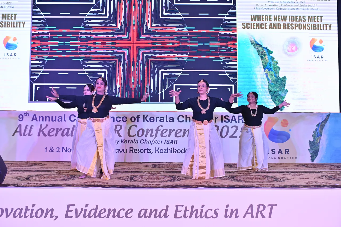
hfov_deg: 54.4
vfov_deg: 37.8
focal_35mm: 35
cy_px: 114
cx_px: 170
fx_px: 331
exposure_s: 1/250
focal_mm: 35
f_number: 2.5
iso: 1000
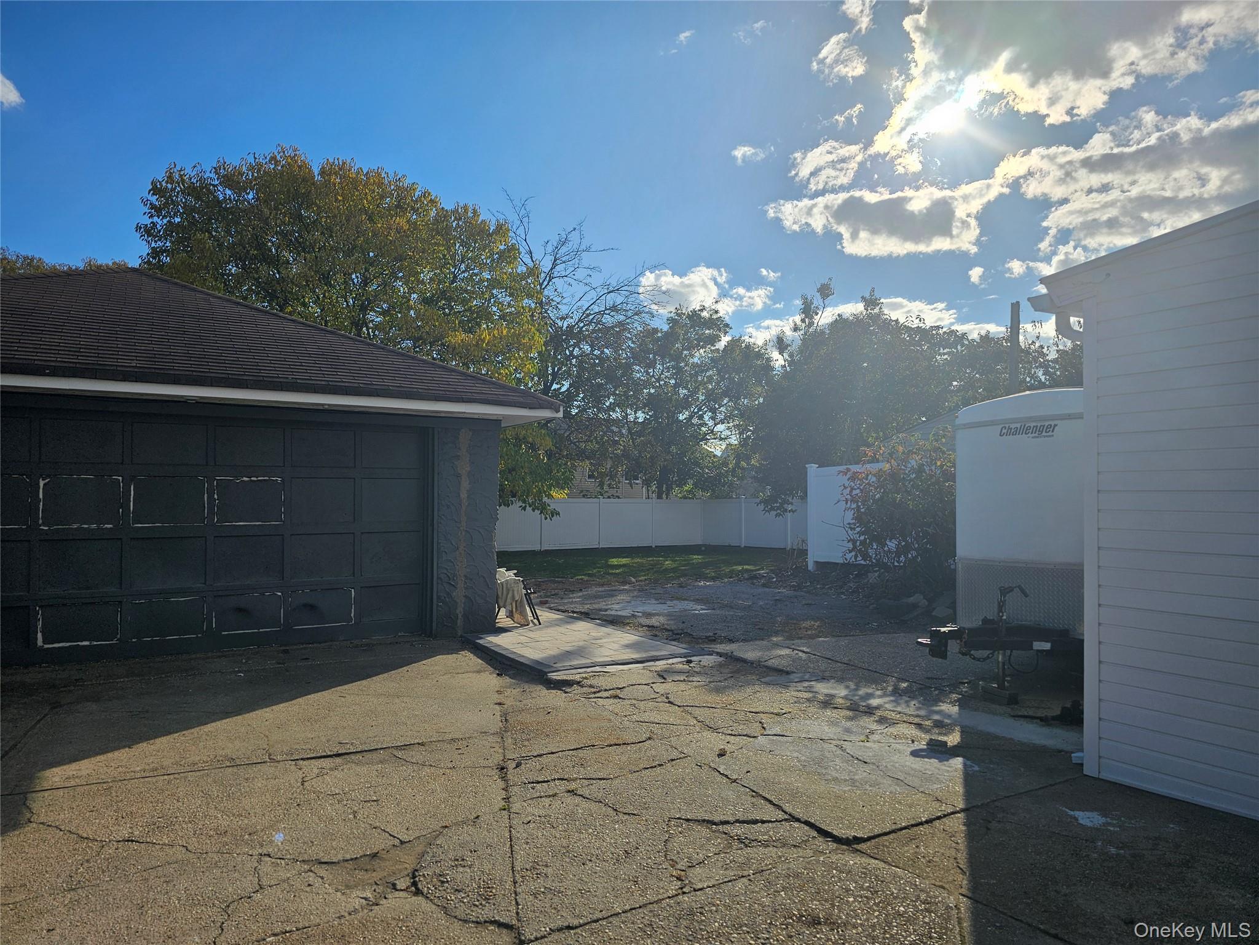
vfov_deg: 58.9
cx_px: 630
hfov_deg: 73.9
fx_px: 837
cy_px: 472
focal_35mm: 23
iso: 10
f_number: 1.7
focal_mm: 6.3
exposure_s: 1/1601
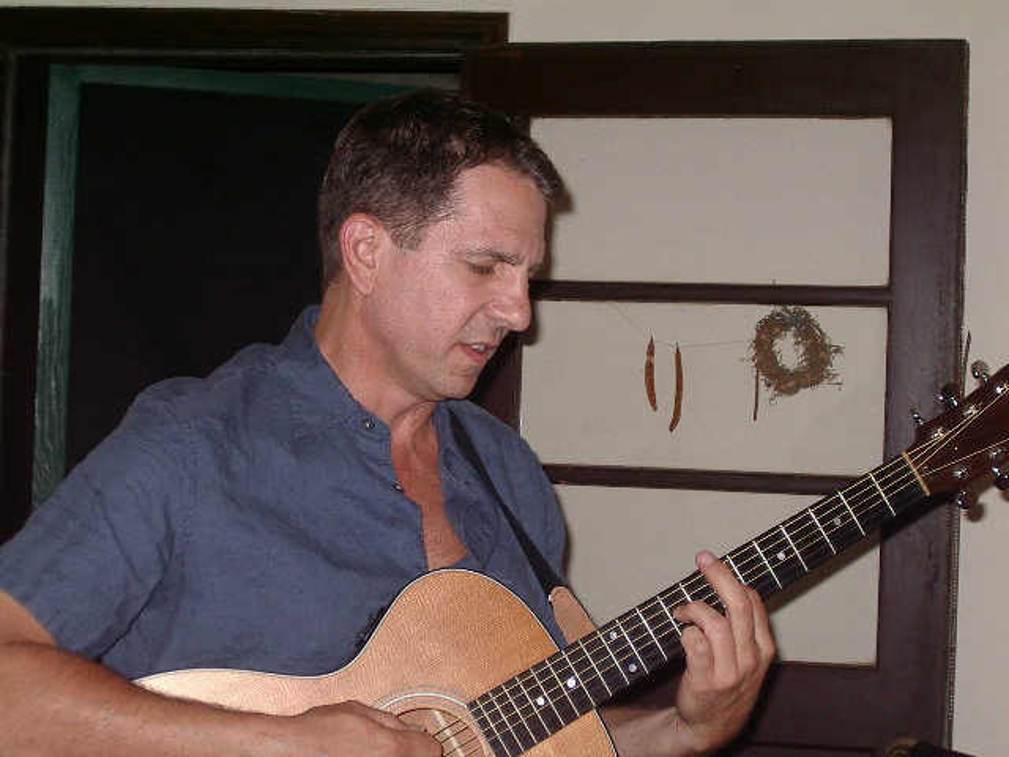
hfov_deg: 22.3
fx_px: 2565
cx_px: 504
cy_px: 378
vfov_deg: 16.8
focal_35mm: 88
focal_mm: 13.3
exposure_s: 1/80
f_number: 4.2
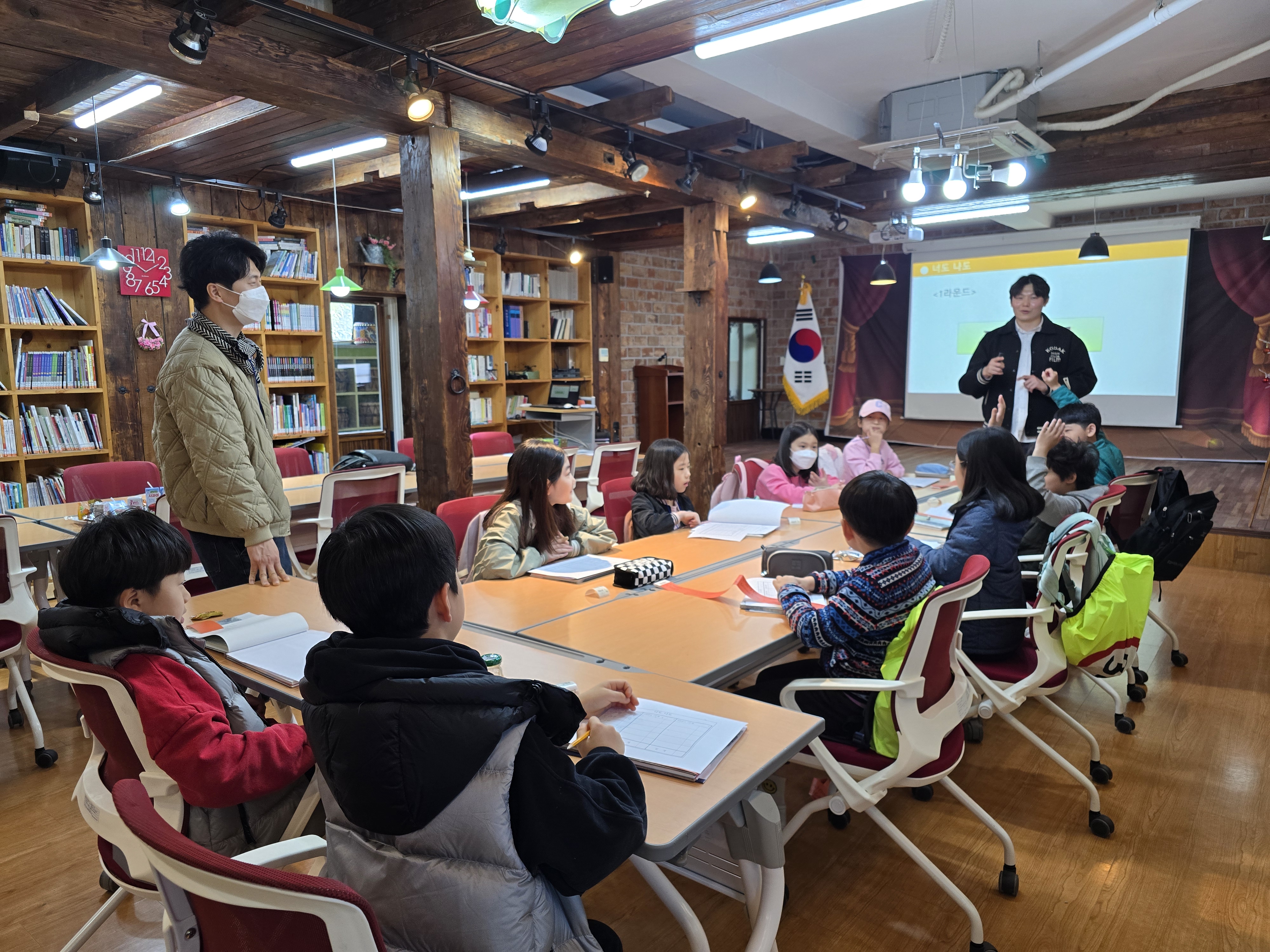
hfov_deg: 73.9
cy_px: 476
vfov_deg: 58.9
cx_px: 635
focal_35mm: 23
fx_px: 844
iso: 125
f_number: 1.7
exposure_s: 1/120
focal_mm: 6.3
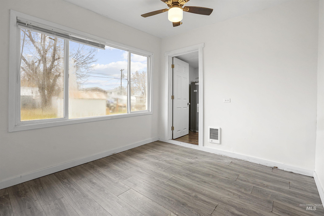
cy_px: 108
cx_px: 162
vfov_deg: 73.7
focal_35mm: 16
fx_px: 144
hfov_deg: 96.7
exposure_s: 1/30
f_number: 7.1
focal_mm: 16
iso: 1600
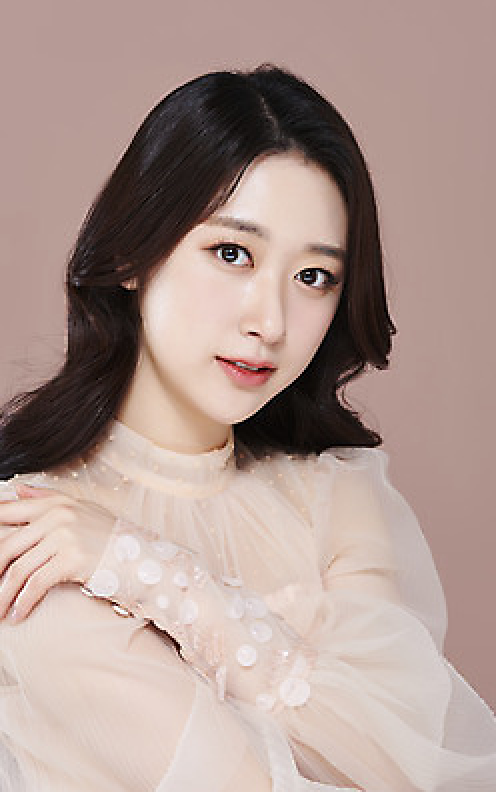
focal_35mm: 108
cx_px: 235
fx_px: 2332
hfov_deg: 12.1
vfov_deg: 19.3
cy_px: 394
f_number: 11
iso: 64
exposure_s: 1/125
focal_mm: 105
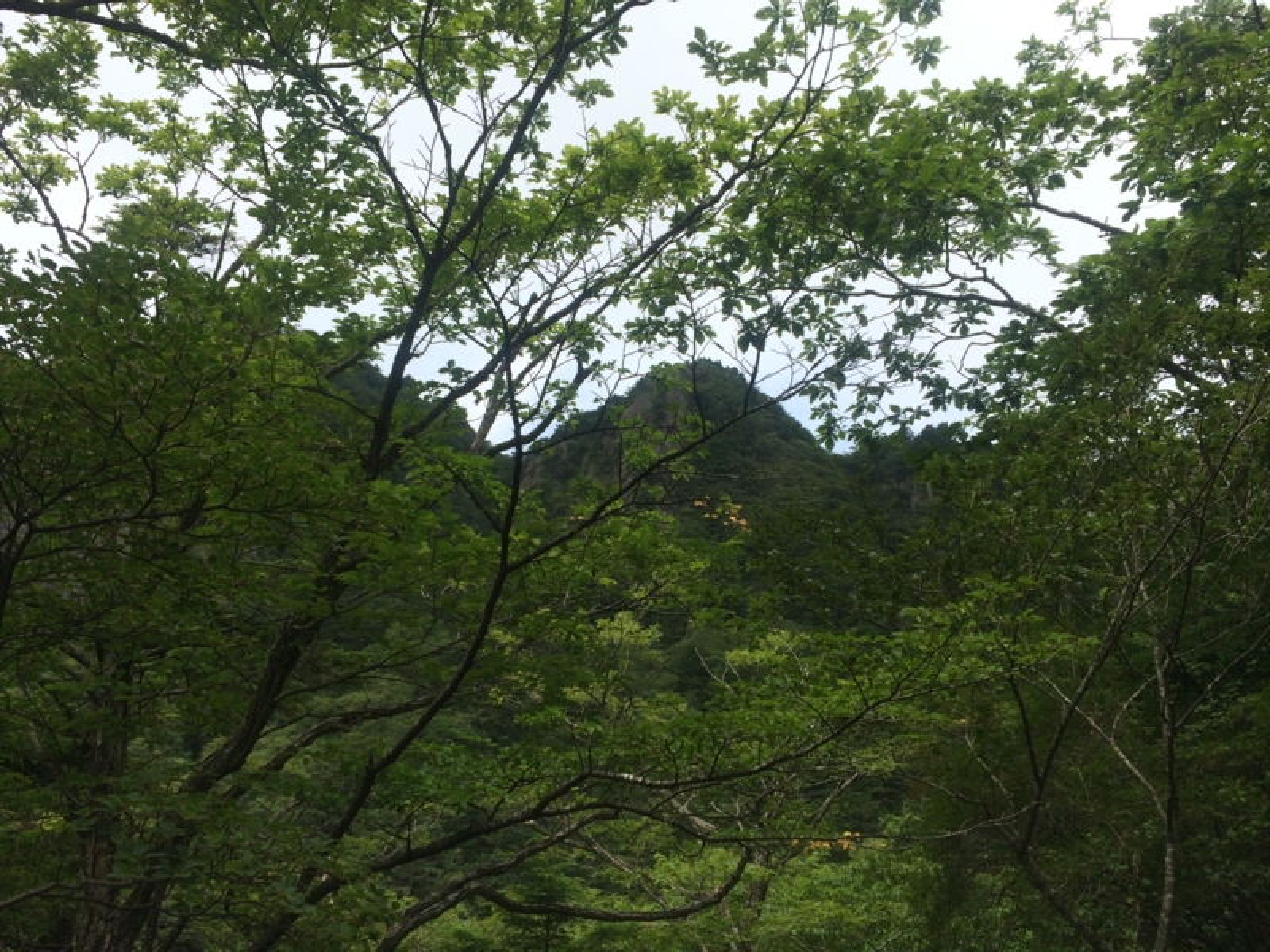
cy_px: 476
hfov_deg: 60.0
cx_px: 635
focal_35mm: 30
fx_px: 1101
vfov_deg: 46.8
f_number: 2.2
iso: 40
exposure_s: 1/1580
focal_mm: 4.12
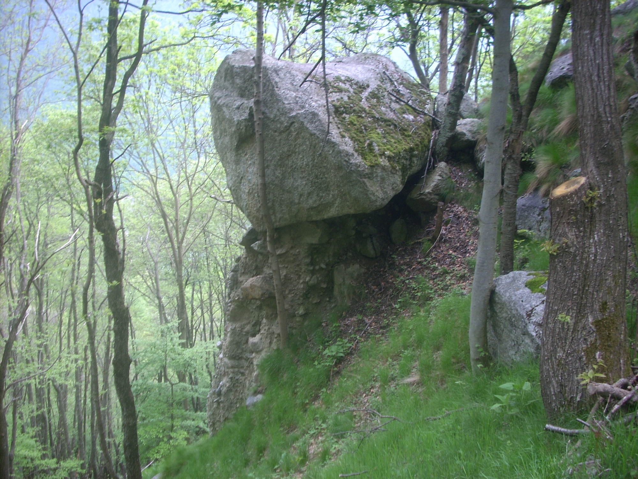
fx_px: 682
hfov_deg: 50.1
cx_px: 319
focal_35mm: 37
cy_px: 240
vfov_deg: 38.7
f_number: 2.8
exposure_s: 1/30
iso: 64
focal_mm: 6.2
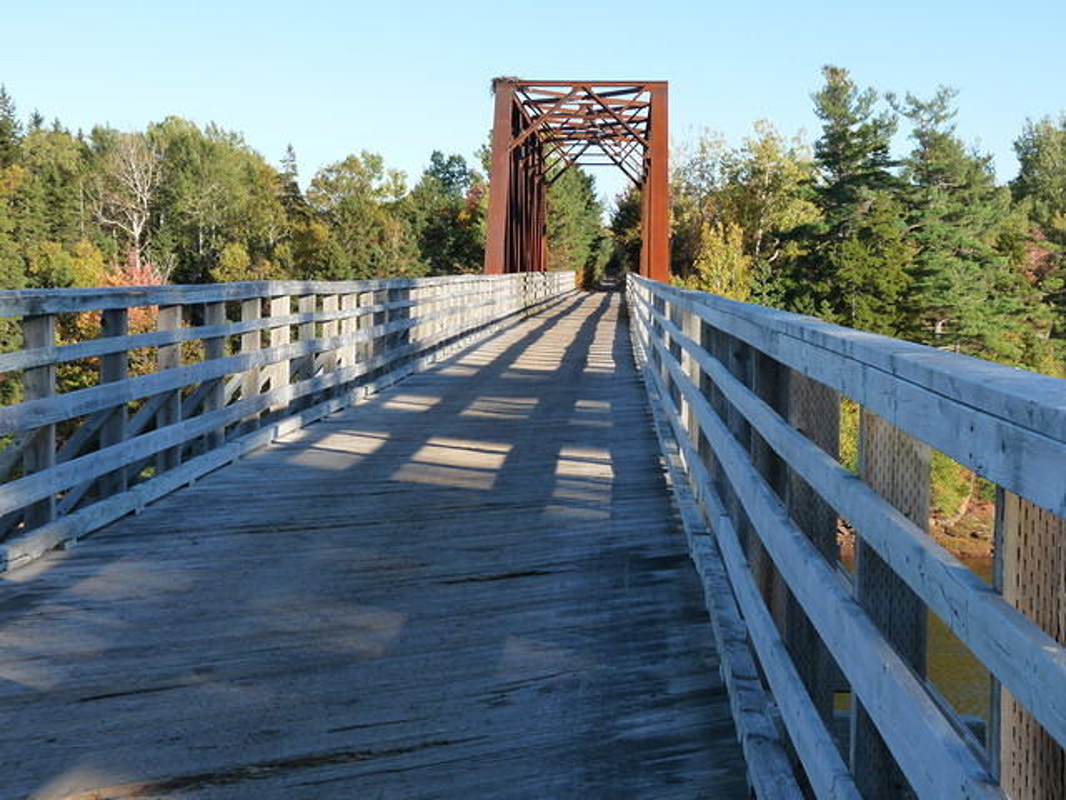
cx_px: 533
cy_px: 400
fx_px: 1940
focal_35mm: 63
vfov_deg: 23.3
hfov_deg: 30.7
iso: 160
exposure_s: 1/200
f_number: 5.6
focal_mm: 11.1
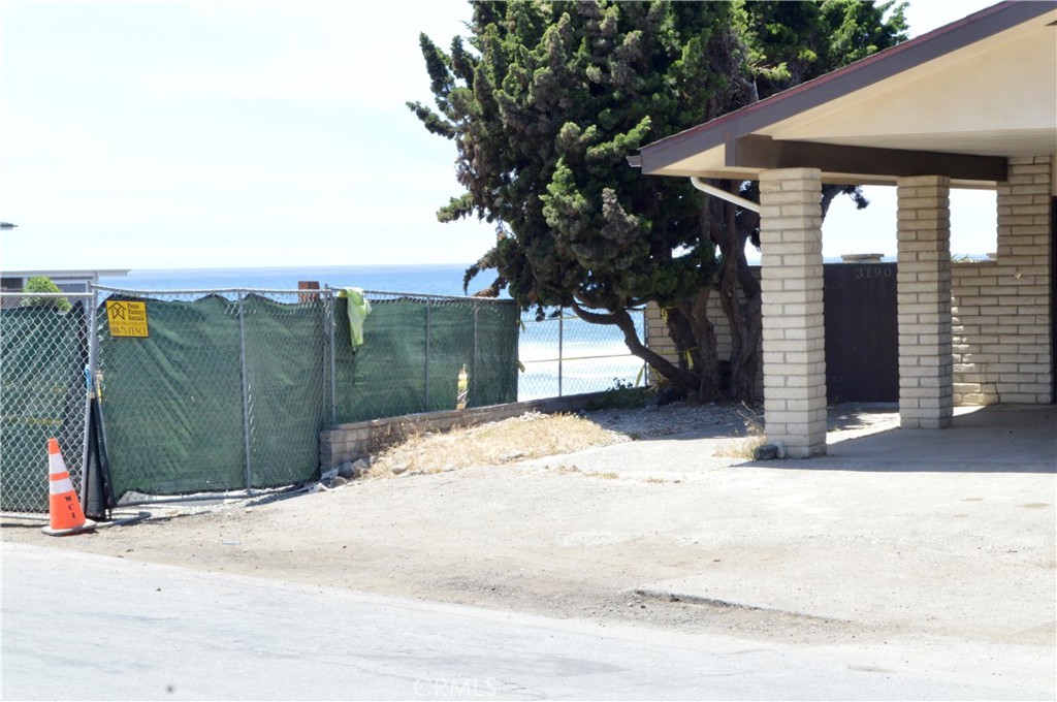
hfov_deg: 24.6
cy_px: 351
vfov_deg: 16.5
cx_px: 528
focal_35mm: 82
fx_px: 2419
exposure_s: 1/100
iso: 800
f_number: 20
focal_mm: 55
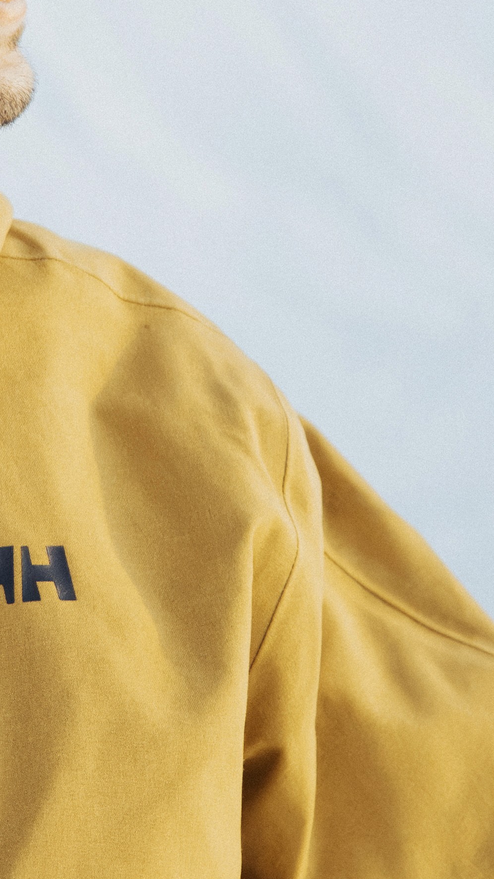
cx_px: 87
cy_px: 269
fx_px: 6032
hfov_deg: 4.7
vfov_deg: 8.3
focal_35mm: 259
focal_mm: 73
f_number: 4.5
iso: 4000
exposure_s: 1/2000
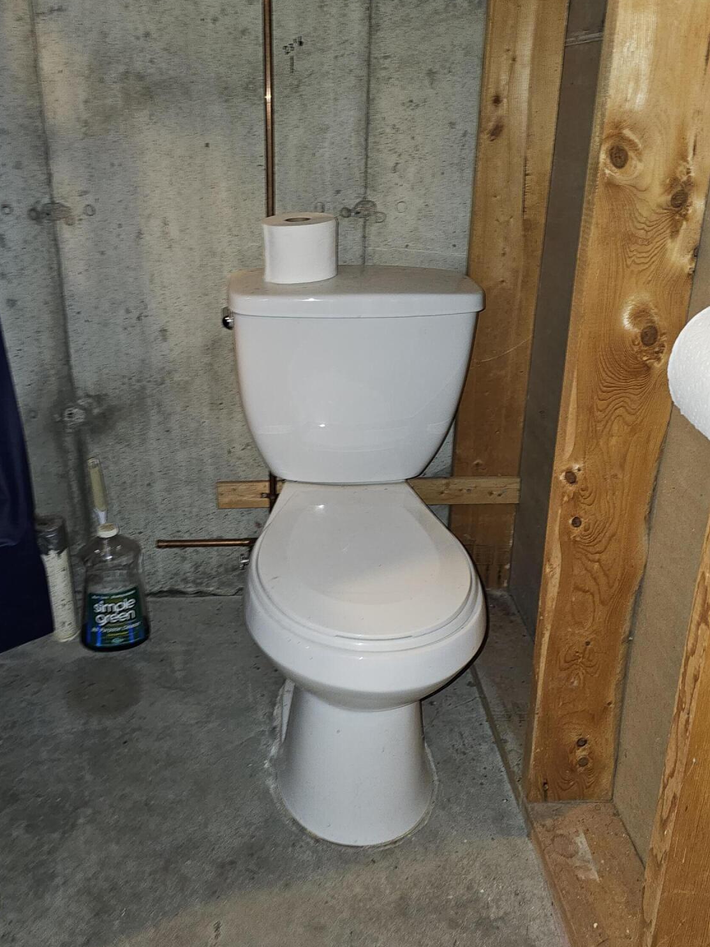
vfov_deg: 58.1
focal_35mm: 31
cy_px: 406
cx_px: 270
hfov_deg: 45.1
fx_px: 848
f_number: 1.7
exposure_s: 1/22
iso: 125
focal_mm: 6.3
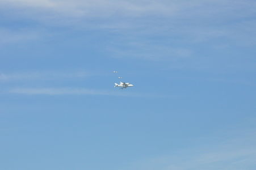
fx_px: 1119
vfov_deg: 8.7
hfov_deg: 13.0
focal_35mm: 158
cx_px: 128
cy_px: 85
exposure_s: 1/1250
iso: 1600
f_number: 18
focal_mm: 105
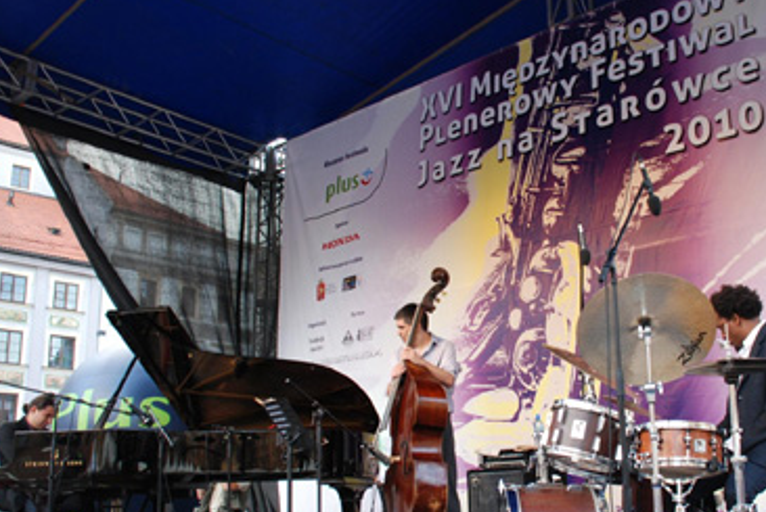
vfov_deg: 32.6
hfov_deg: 46.8
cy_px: 306
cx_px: 492
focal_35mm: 41
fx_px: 873
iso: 400
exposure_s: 1/60
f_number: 4
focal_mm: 20
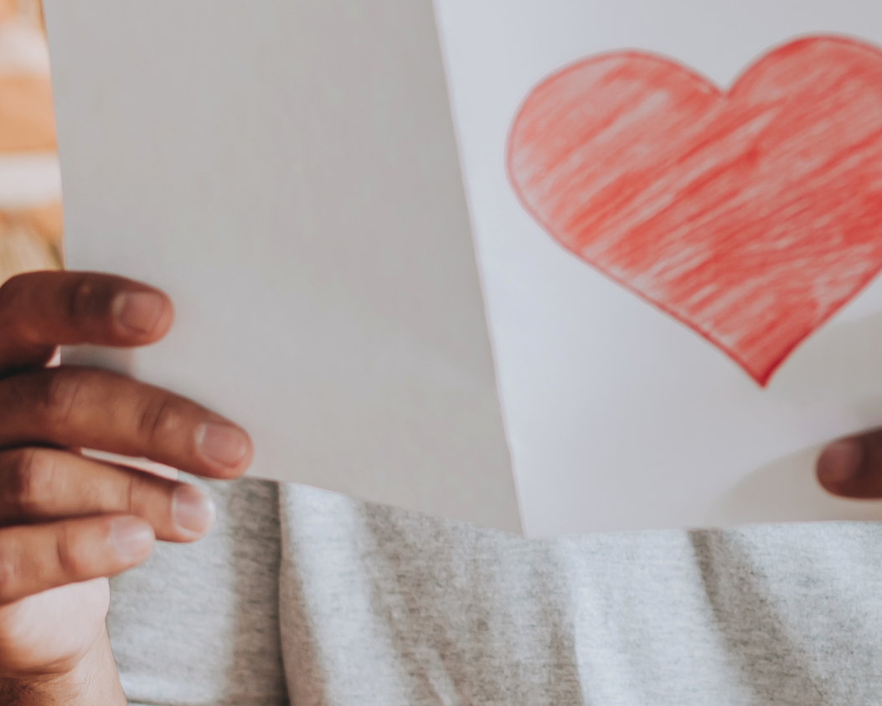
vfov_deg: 7.9
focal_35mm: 196
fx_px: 5118
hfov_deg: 9.7
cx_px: 985
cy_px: 129
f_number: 2.2
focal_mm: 55
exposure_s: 1/200
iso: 125
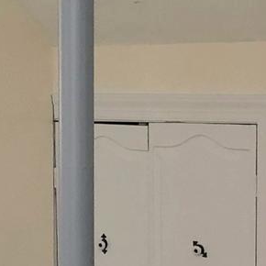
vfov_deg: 9.9
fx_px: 1521
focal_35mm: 175
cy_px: 286
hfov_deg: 9.9
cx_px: -47
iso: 25
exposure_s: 1/40
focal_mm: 4
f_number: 1.8
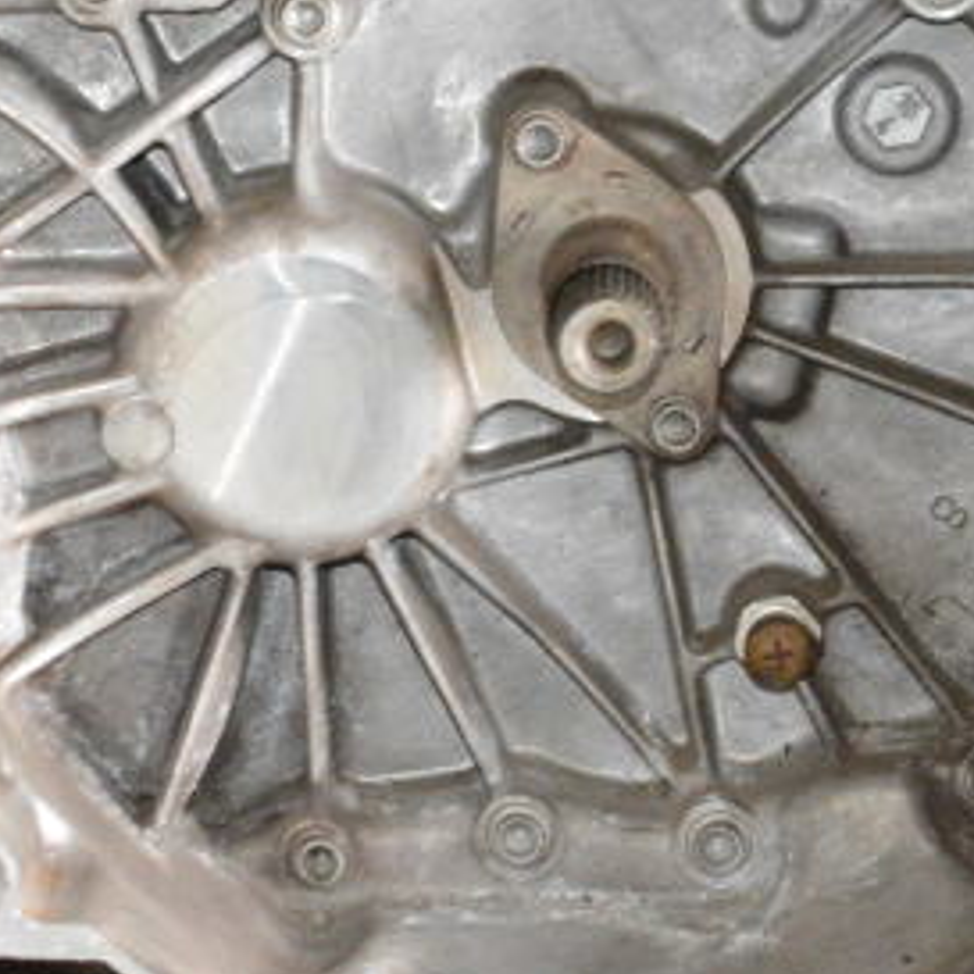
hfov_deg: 6.7
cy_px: 214
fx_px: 8359
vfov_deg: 6.7
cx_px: 307
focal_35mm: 263
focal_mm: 55
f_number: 8
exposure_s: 1/100
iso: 6400
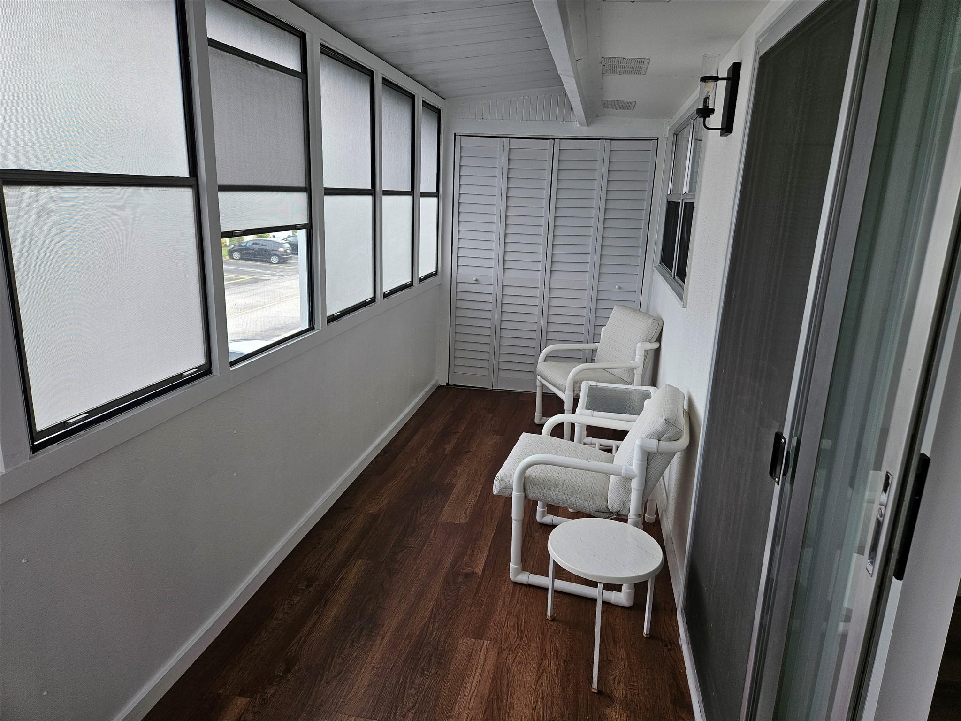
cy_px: 360
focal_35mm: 23
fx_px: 639
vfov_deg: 58.9
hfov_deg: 73.9
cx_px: 480
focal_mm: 5.4
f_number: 1.8
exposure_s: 1/207
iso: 50
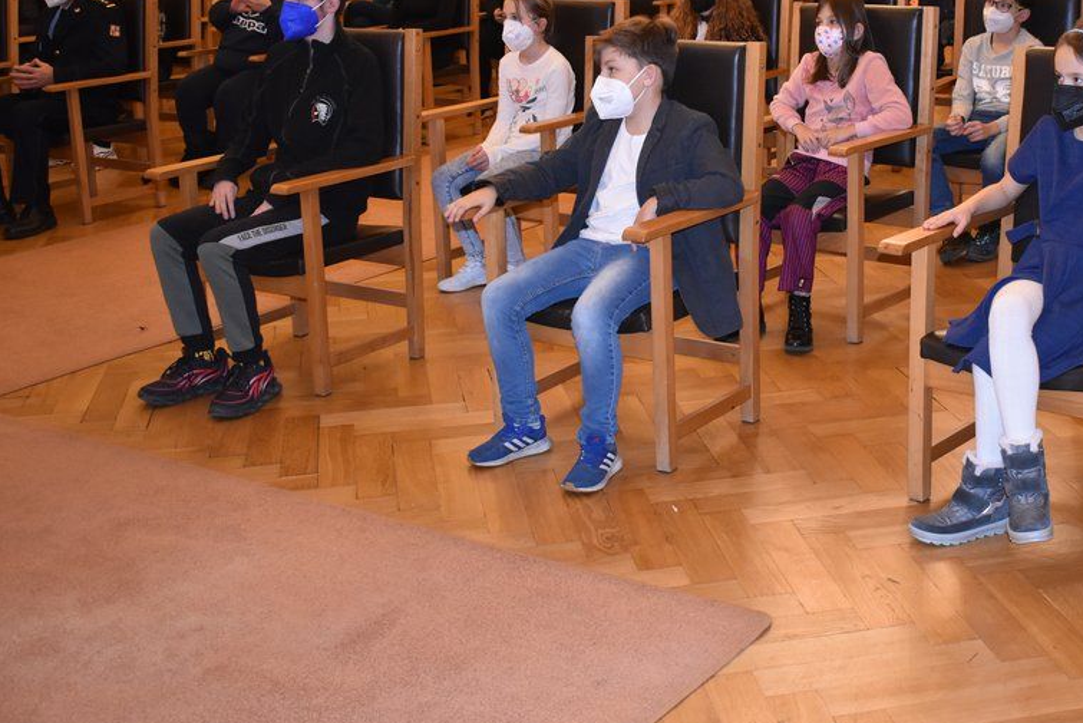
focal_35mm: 50
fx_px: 1494
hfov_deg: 39.5
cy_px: 259
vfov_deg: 27.1
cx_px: 693
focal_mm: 25
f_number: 4
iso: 1600
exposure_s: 1/60
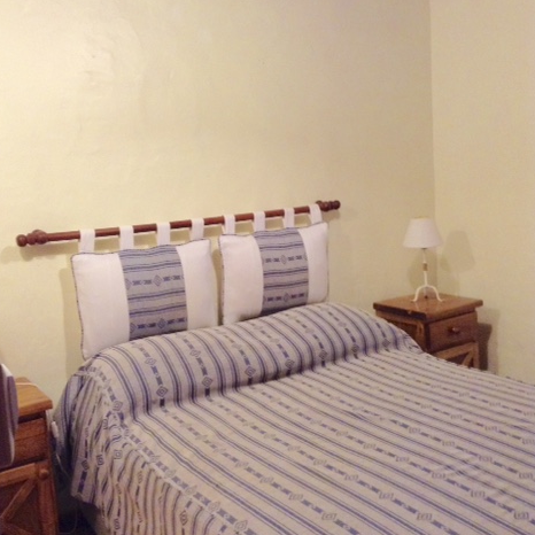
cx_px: 266
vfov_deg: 41.8
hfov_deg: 41.9
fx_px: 699
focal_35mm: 40
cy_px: 253
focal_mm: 3.3
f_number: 2.4
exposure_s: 1/24
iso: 160
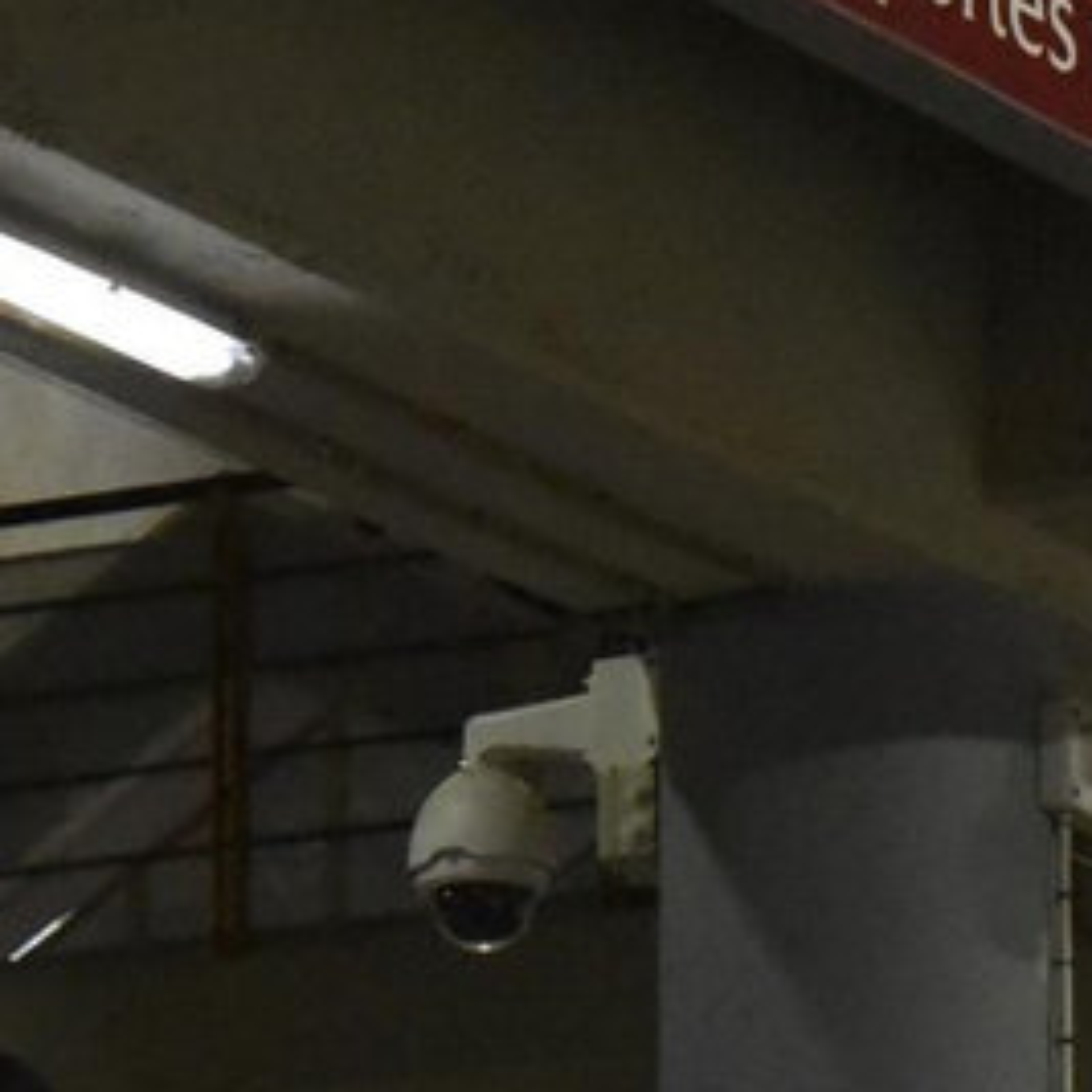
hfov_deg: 4.0
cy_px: 2045
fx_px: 15632
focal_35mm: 438
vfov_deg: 4.0
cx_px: 1112
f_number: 6.3
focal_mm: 86
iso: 12800
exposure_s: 1/800
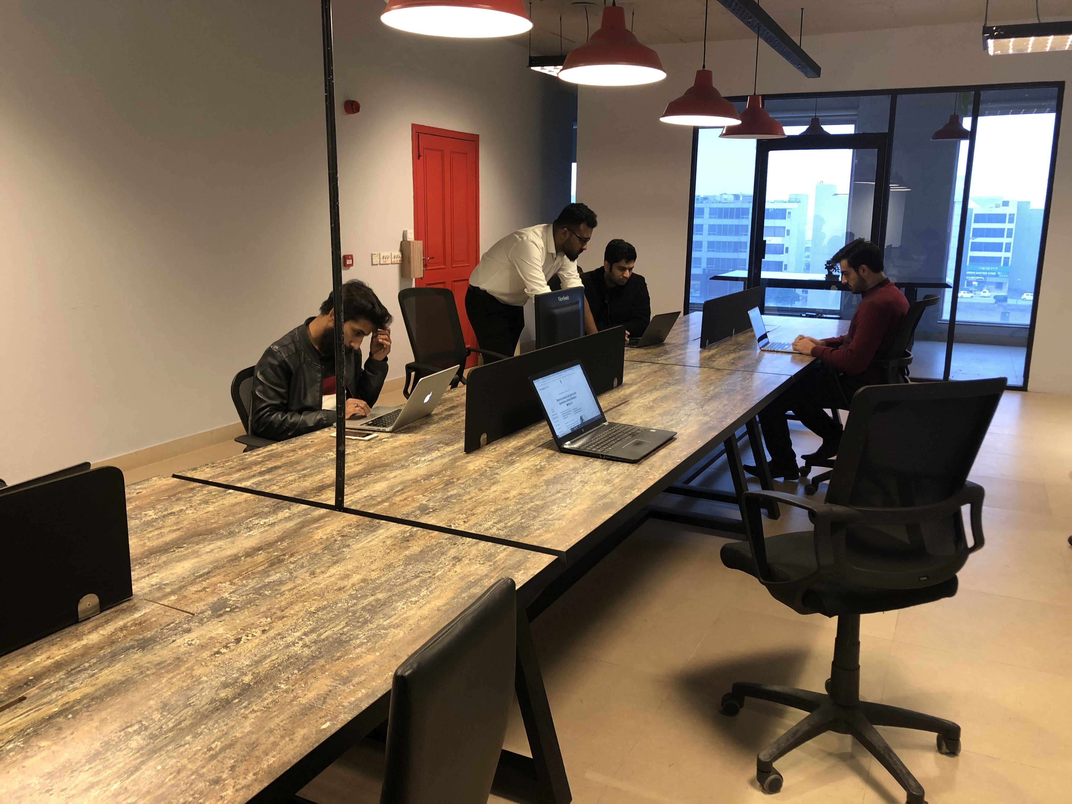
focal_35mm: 28
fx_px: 867
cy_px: 402
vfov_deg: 49.7
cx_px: 536
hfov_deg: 63.4
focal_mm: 4
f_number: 1.8
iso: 50
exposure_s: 1/17
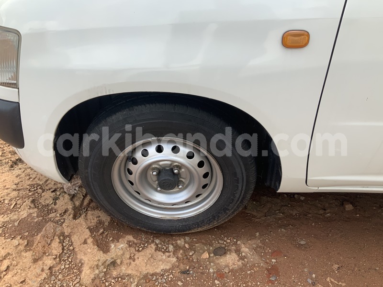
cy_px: 144
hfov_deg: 61.7
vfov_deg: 48.2
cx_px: 192
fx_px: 321
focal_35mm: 29
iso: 16
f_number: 1.8
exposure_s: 1/568
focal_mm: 3
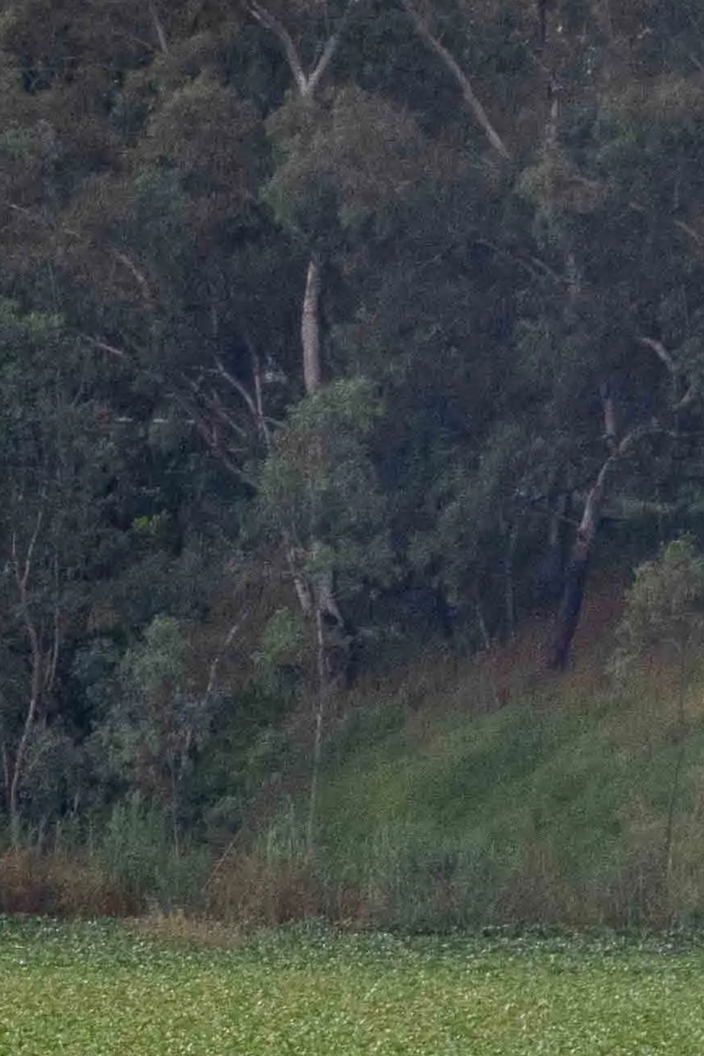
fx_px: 30688
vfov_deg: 2.0
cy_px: 1802
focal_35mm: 1046
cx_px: -573
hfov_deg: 1.3
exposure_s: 1/80
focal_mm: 200
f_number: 18
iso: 1250
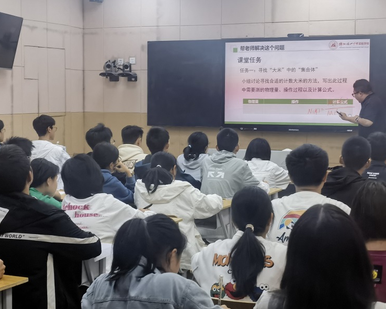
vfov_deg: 21.0
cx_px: 178
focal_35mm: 73
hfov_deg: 26.1
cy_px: 152
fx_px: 834
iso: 125
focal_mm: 6.67
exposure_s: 1/99.2
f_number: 1.9
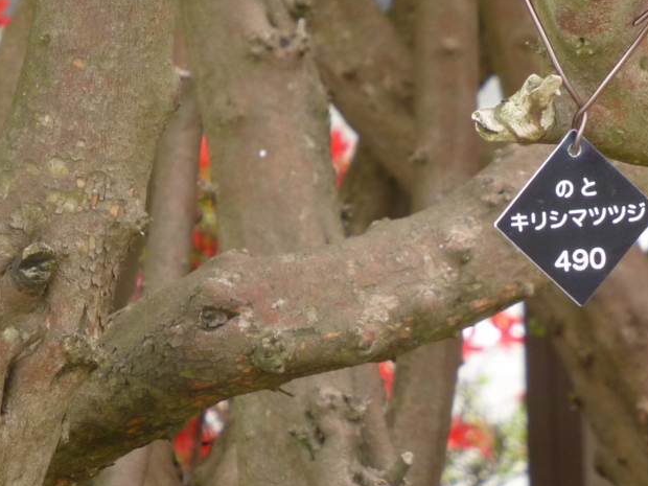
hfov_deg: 5.3
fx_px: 7001
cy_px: 254
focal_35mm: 374
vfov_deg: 4.0
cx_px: 563
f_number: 5.4
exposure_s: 1/80
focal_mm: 25.9
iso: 125
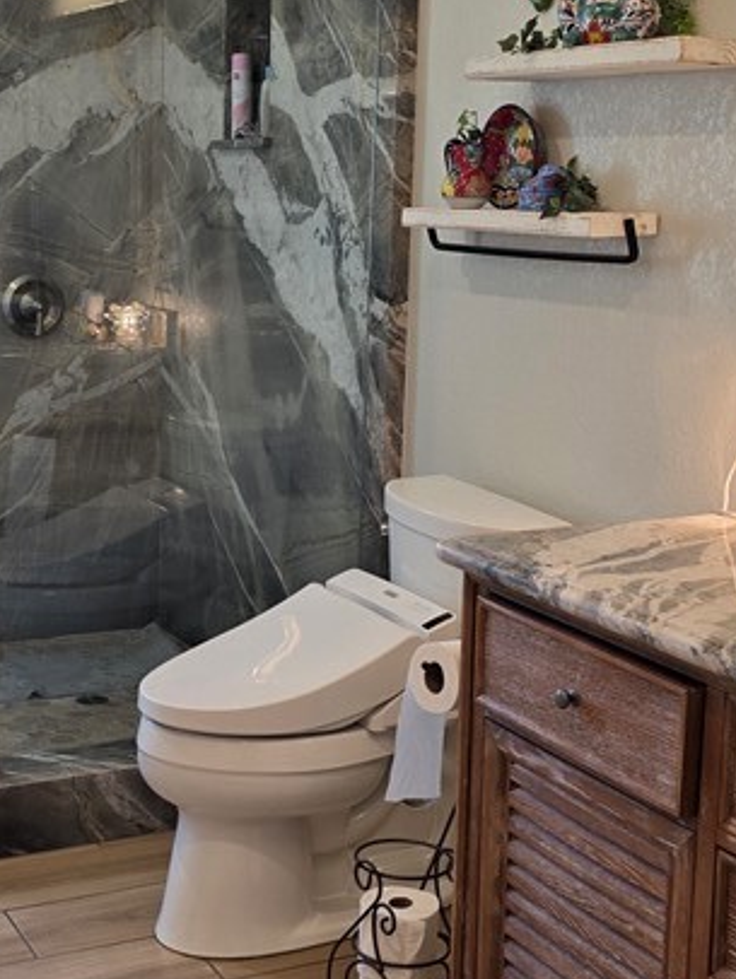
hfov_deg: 25.2
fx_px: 1643
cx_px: 263
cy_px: 451
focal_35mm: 58
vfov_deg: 33.2
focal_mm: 6.3
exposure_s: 1/120
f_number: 1.7
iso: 100
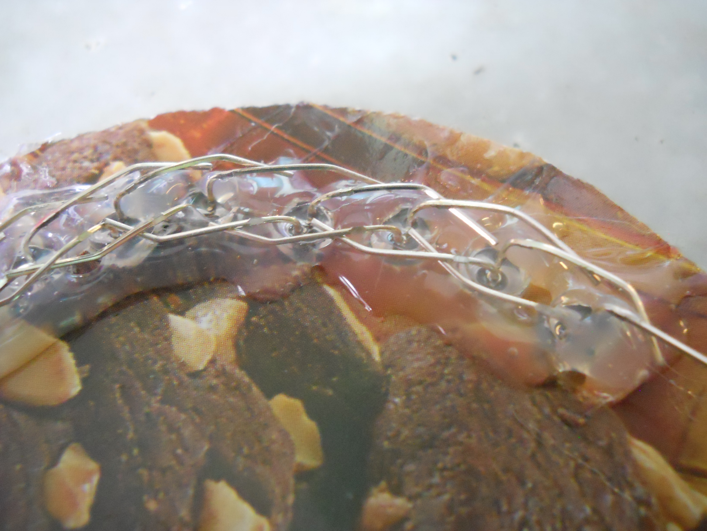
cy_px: 266
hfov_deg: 45.8
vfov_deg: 35.1
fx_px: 837
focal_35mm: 41
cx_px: 354
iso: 800
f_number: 3.1
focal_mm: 6.72
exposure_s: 1/5
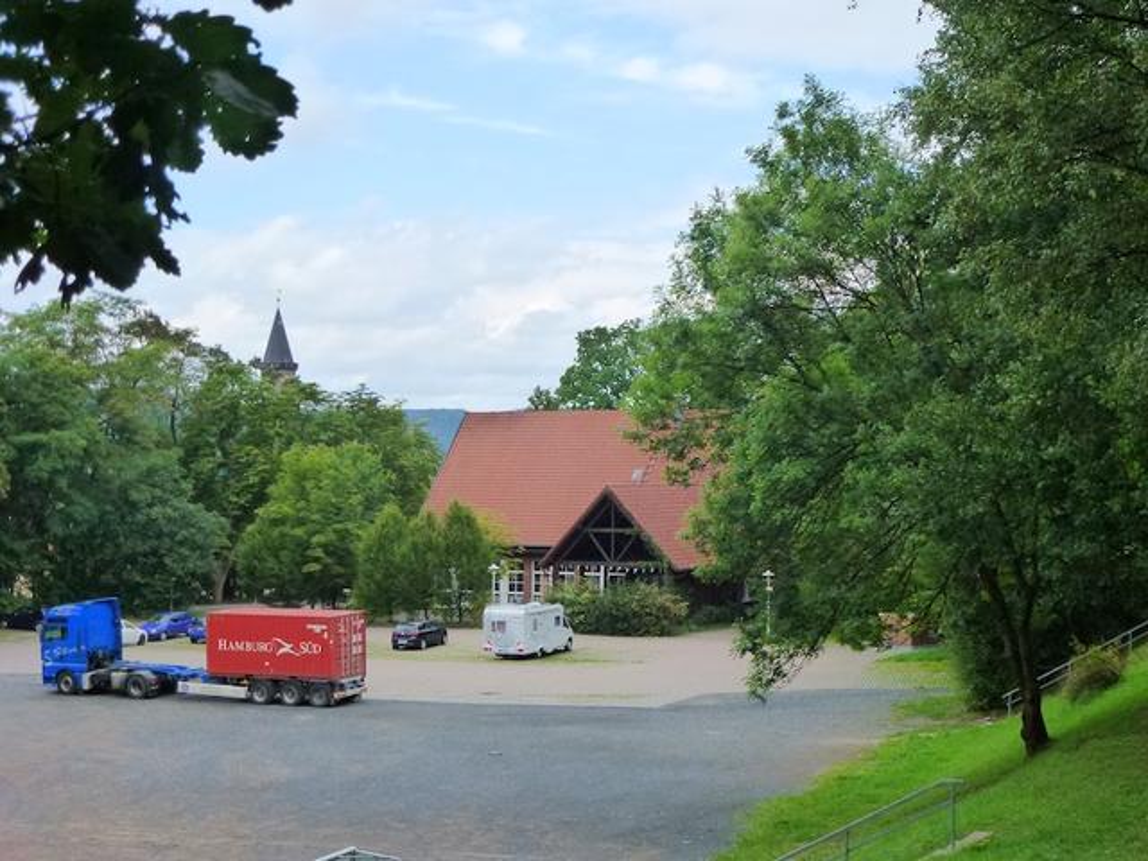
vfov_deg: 24.8
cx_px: 574
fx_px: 1957
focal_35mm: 59
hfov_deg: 32.7
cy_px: 430
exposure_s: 1/500
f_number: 4.4
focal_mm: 10.1
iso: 250
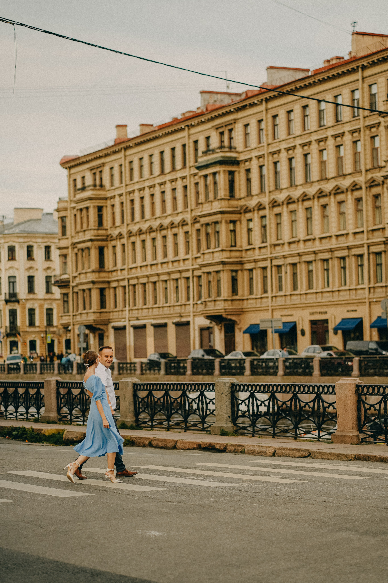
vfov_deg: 23.9
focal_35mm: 85
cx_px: 194
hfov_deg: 16.1
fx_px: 1374
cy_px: 292
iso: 125
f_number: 2.5
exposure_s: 1/1250
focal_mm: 85
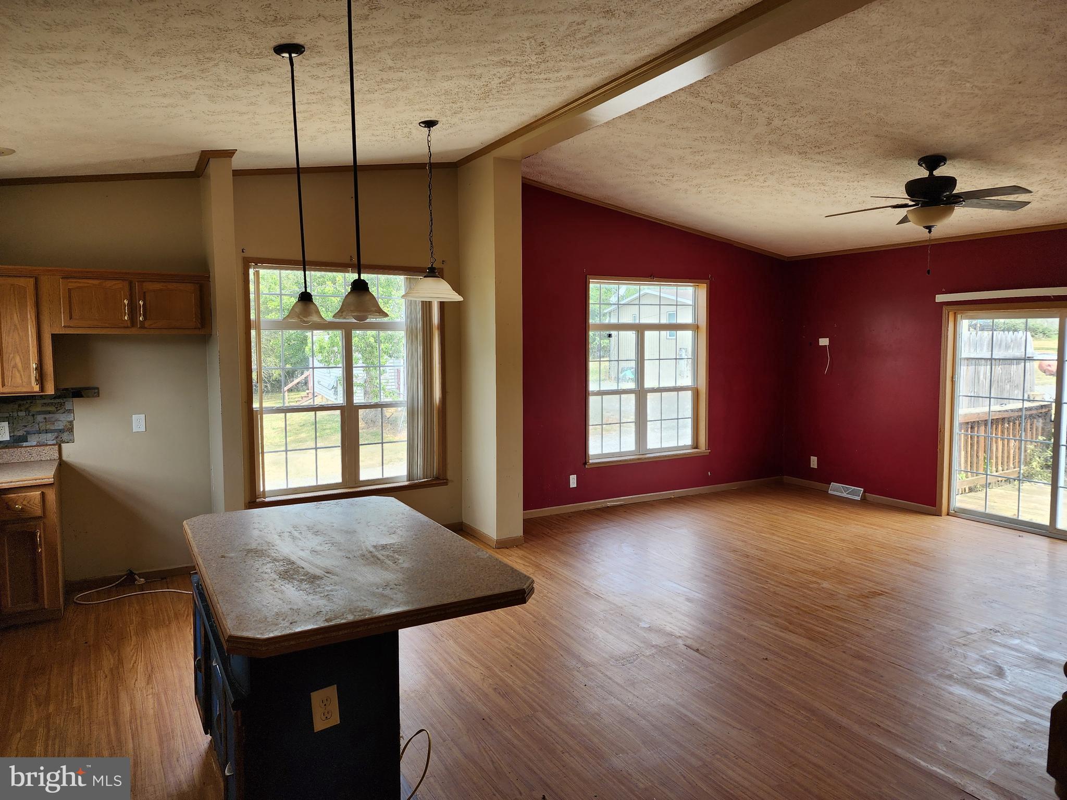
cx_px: 534
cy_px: 400
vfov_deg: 58.9
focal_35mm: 23
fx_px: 709
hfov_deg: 73.9
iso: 50
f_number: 1.8
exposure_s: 1/180
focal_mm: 6.4
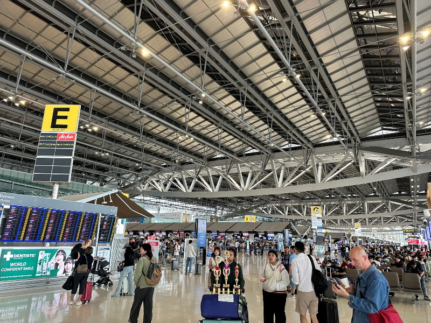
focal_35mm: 24
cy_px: 162
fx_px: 299
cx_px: 216
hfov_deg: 71.6
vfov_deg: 56.8
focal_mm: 6.86
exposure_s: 1/100
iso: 160
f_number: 1.78
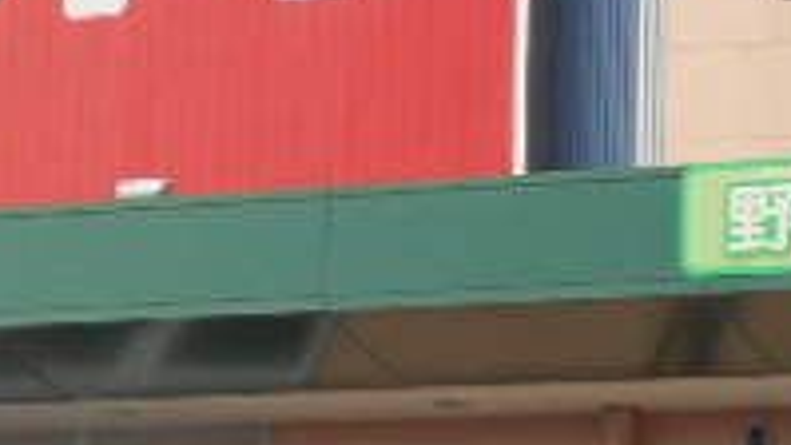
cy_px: 195
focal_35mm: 231
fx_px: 4846
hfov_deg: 9.3
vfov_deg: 5.3
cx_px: -44
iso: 80
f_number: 5.3
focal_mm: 11.6
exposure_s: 1/500
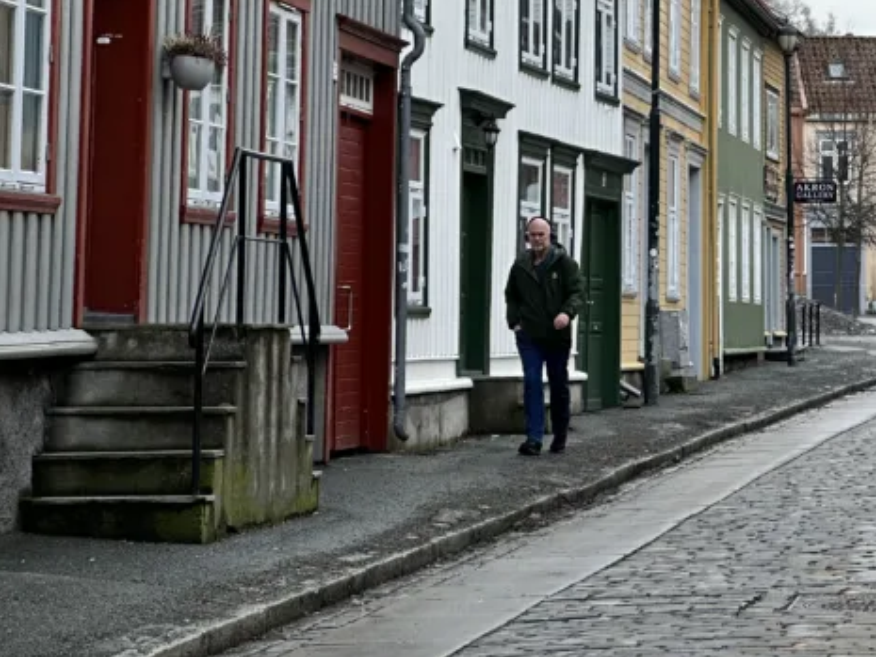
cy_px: 31
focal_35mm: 149
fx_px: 3772
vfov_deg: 9.9
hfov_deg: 13.1
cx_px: 844
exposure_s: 1/131
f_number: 2.8
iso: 32
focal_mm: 9
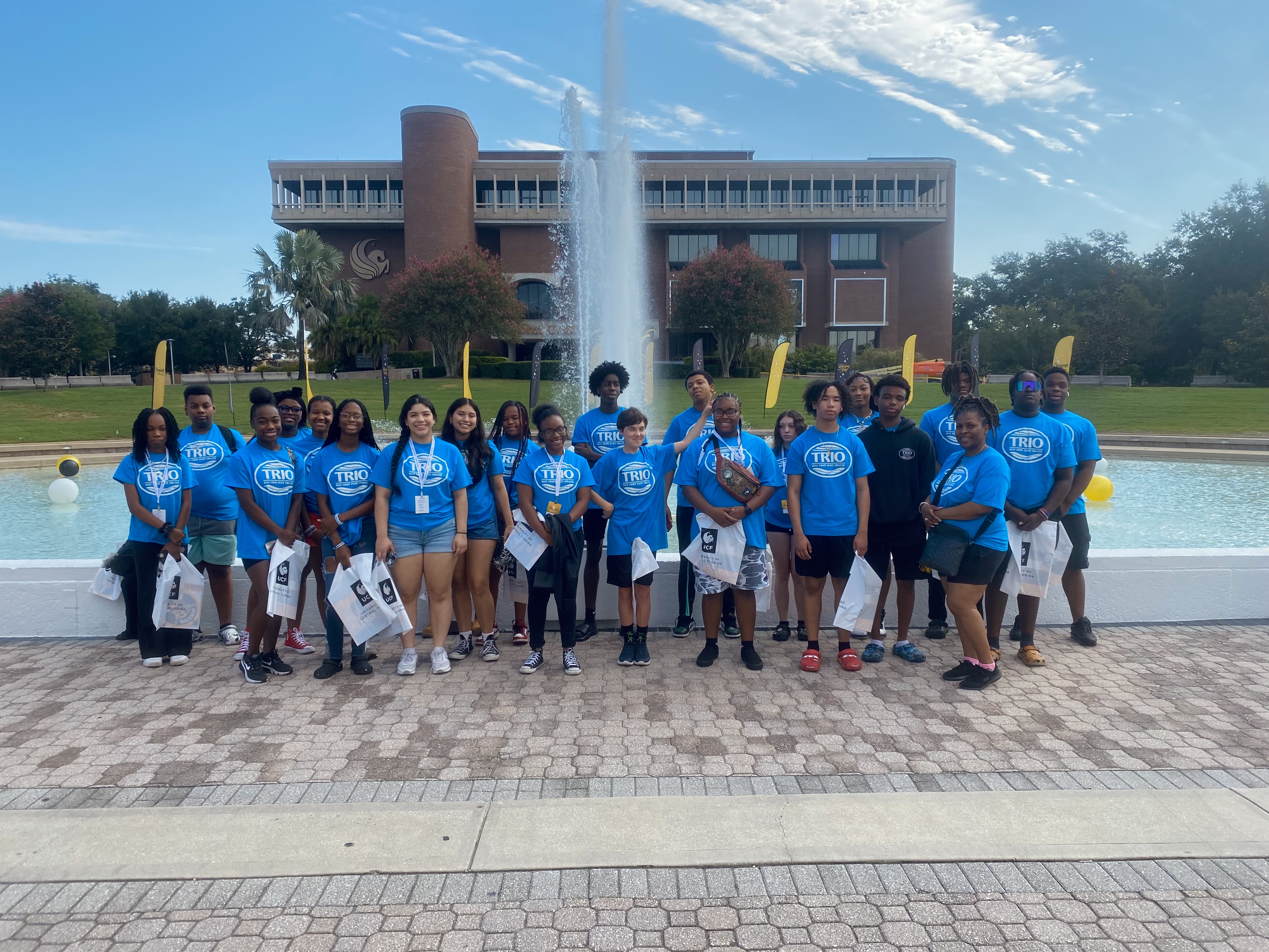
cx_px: 634
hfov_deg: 67.3
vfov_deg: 53.1
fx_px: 953
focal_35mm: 26
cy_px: 476
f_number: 1.8
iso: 32
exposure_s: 1/1287
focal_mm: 4.25
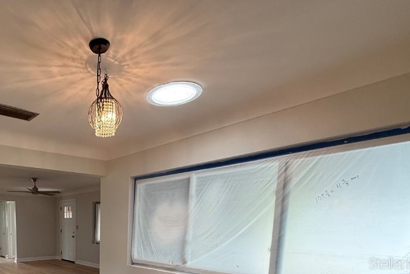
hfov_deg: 65.1
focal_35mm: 25
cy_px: 263
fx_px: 285
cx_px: 82
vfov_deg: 44.9
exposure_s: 1/60
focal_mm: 2.22
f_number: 2.2
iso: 200
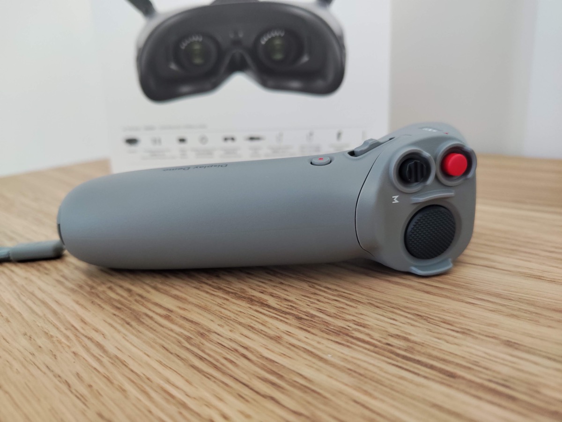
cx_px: 281
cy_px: 211
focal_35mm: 24
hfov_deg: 71.6
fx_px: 390
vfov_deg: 56.8
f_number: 1.88
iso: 361
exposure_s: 1/50
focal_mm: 5.59
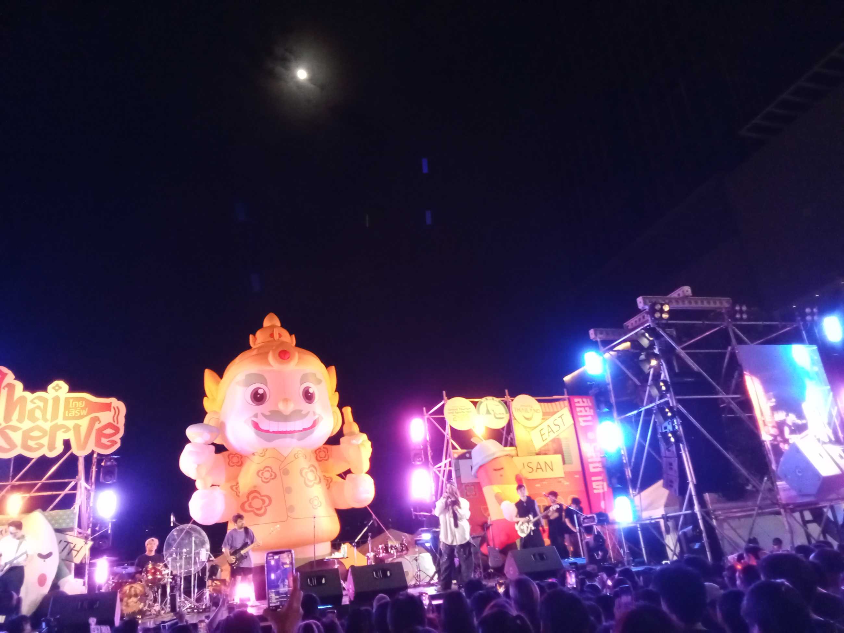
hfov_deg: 65.3
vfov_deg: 51.3
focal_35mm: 27
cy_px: 316
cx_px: 422
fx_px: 658
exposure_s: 1/33.3
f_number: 2
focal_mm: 2.79
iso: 643
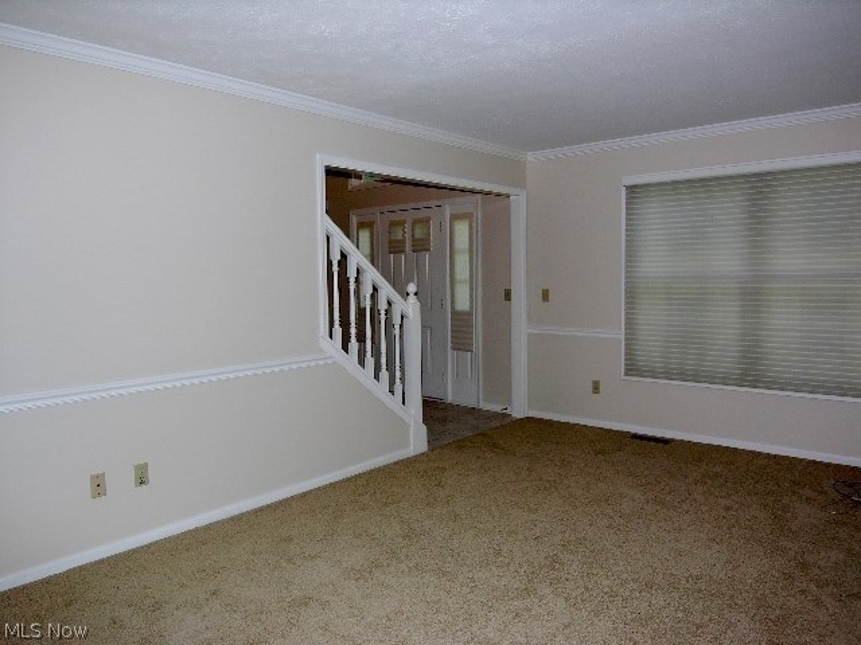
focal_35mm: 24
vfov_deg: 56.8
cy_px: 322
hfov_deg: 71.6
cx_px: 430
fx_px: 597
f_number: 4.1
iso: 50
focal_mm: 6.1
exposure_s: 1/60.1
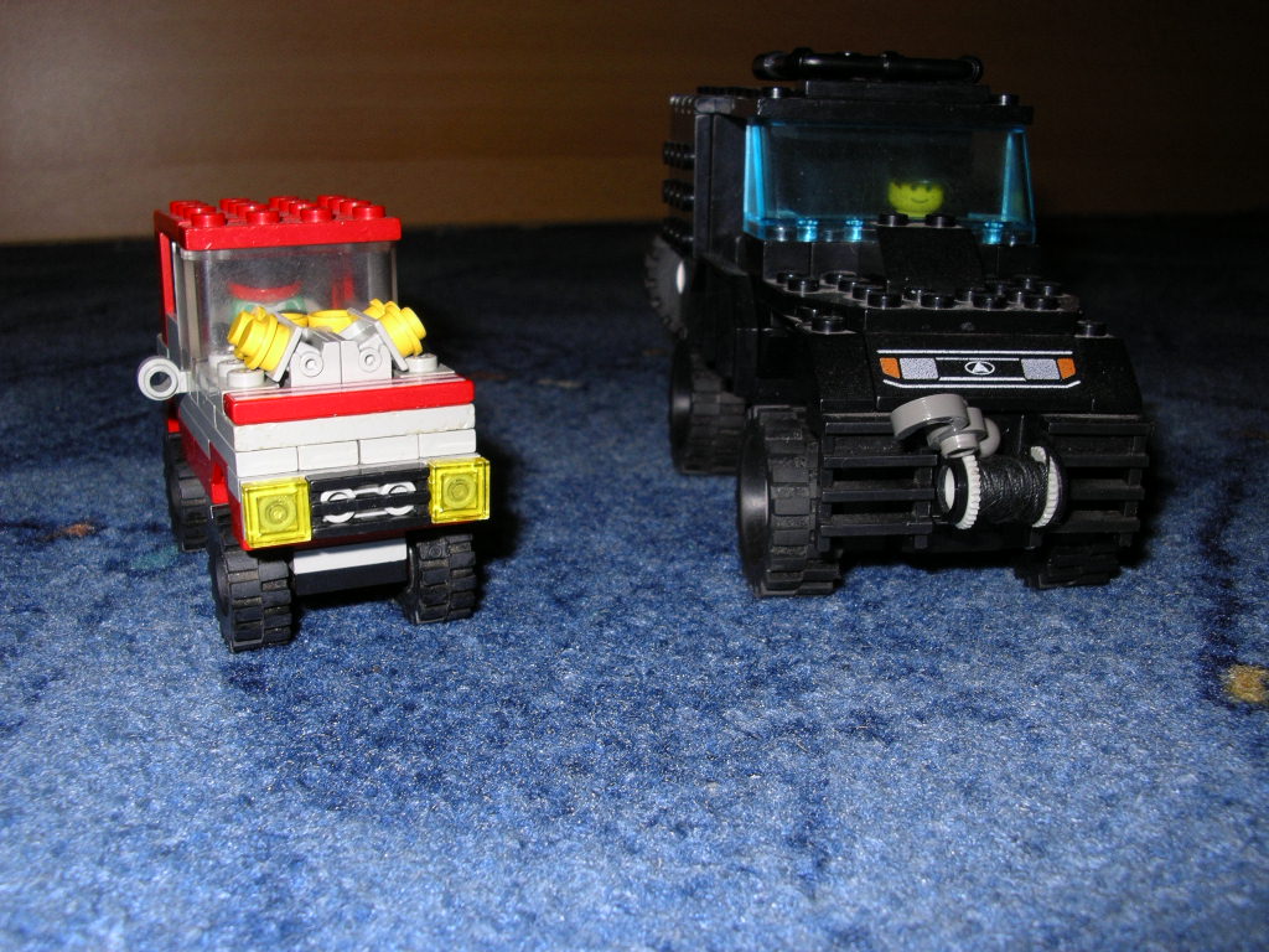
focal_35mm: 38
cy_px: 476
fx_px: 1393
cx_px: 634
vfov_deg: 37.7
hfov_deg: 49.0
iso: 50
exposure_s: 1/60
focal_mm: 5.8
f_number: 4.1
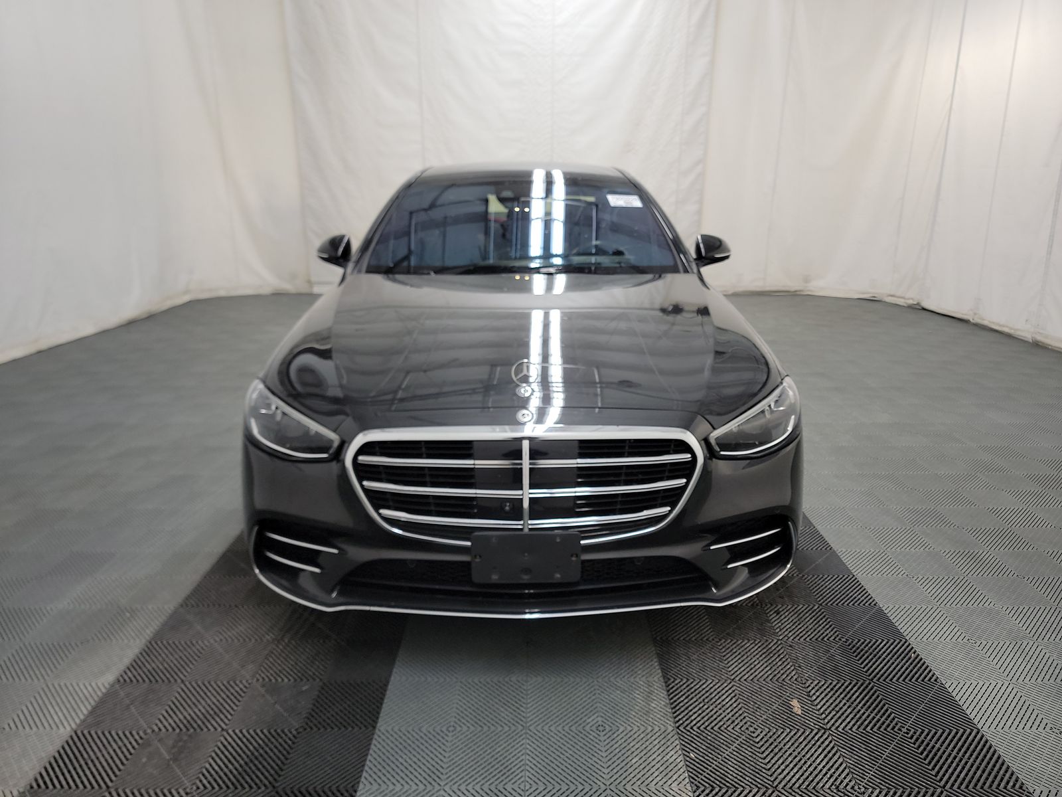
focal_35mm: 24
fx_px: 736
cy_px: 398
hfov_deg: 71.6
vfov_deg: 56.8
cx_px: 531
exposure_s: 1/59
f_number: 1.8
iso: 181
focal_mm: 6.7
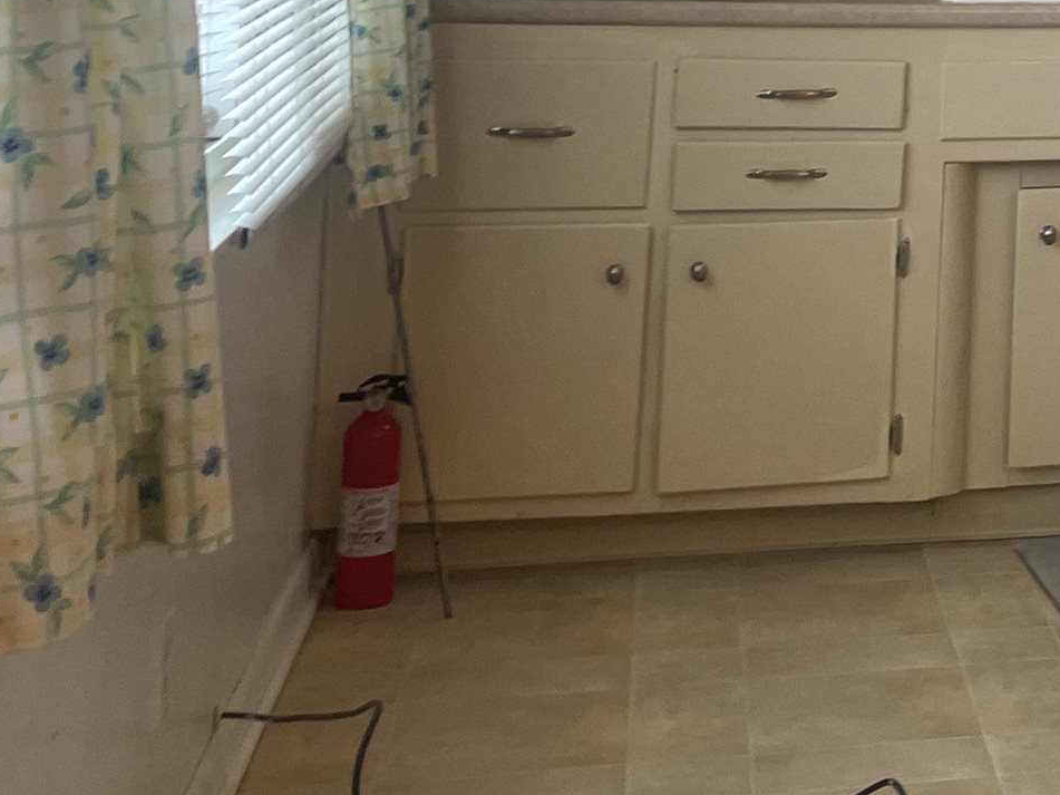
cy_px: -230
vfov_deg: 16.6
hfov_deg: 20.7
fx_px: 2572
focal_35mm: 84
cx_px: 1474
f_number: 1.6
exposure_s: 1/60
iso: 64
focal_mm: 4.2
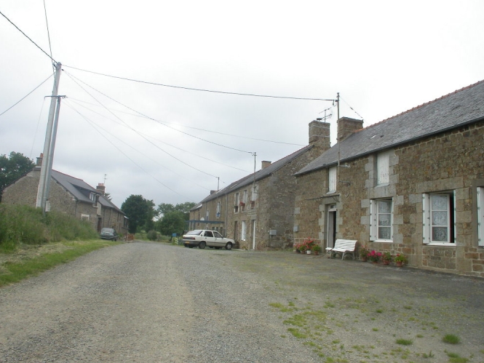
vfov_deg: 36.8
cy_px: 181
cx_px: 238
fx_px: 545
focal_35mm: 39
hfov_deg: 47.9
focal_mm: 7.85
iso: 100
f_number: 6
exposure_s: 1/186
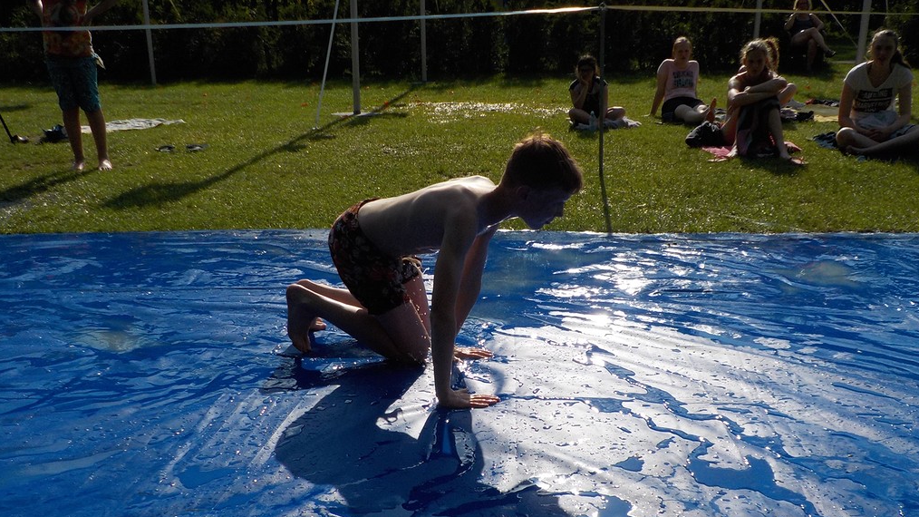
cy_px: 333
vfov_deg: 35.4
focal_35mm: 33
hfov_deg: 59.5
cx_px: 460
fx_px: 804
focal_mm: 4.1
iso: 125
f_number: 6.6
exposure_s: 1/800
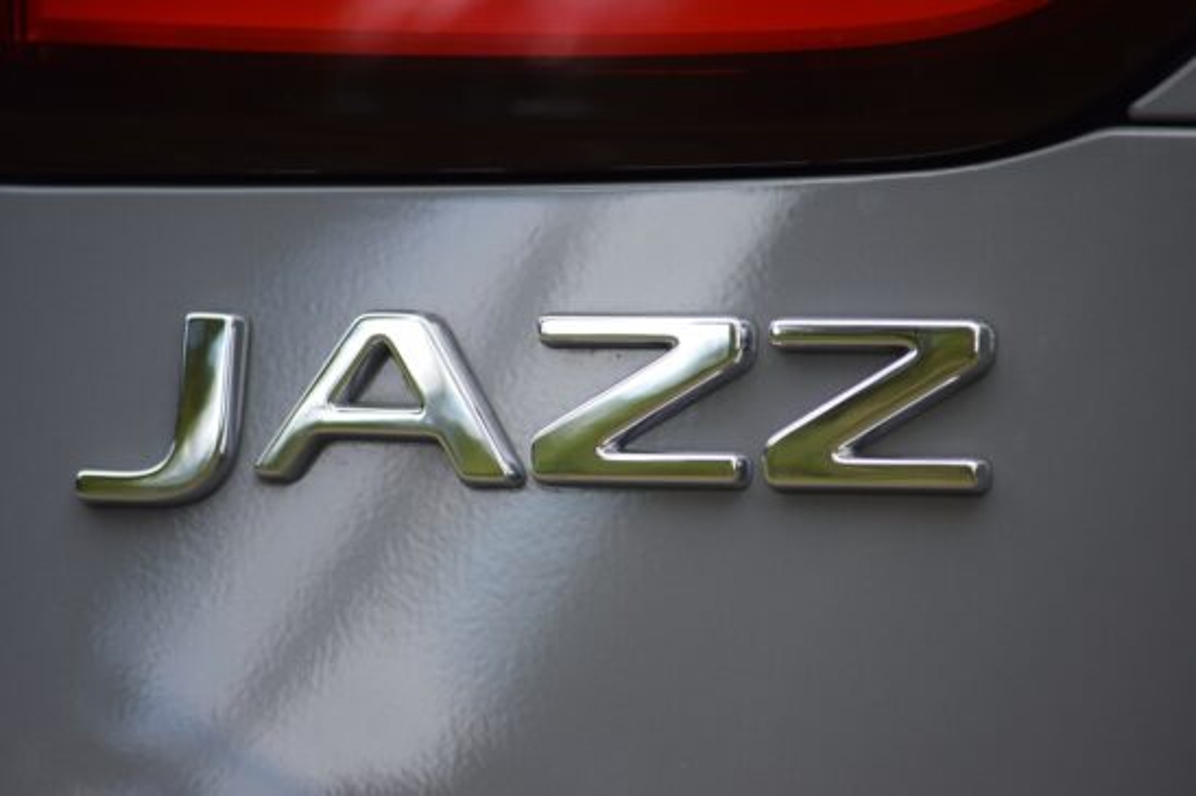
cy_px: 398
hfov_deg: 4.6
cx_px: 598
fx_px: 14945
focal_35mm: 450
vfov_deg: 3.1
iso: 400
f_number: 5.6
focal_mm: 300
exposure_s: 1/320
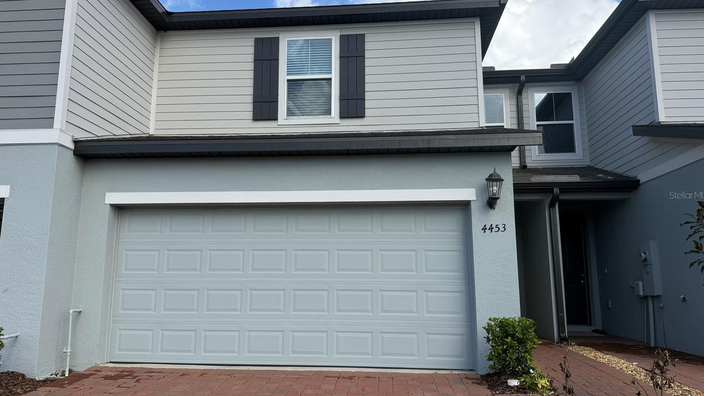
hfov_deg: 69.8
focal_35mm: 27
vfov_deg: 42.9
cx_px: 349
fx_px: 504
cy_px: 195
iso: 125
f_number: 1.78
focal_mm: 6.76
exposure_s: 1/4673
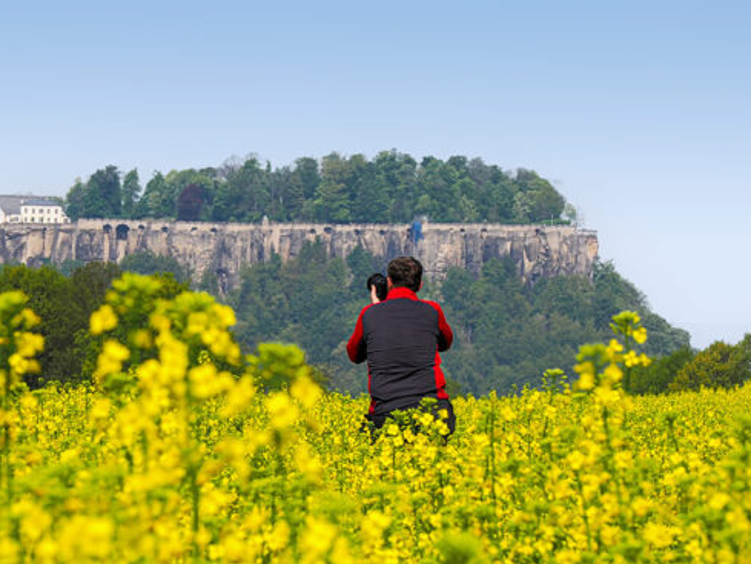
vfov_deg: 4.7
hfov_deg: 6.3
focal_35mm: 314
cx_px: 389
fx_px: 6814
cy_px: 430
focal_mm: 100
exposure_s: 1/320
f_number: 13
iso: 200
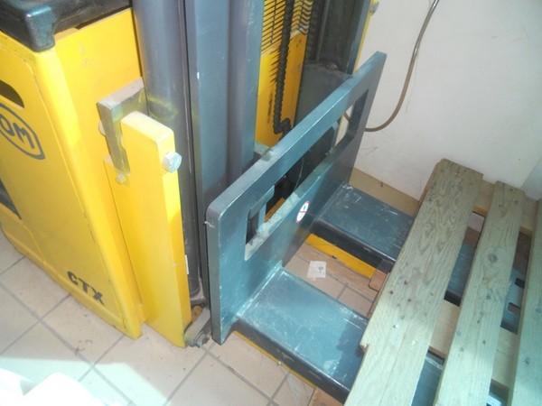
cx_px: 271
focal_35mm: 27
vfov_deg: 51.4
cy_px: 203
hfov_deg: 65.3
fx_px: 423
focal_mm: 4.9
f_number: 3.2
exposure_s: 1/25
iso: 200
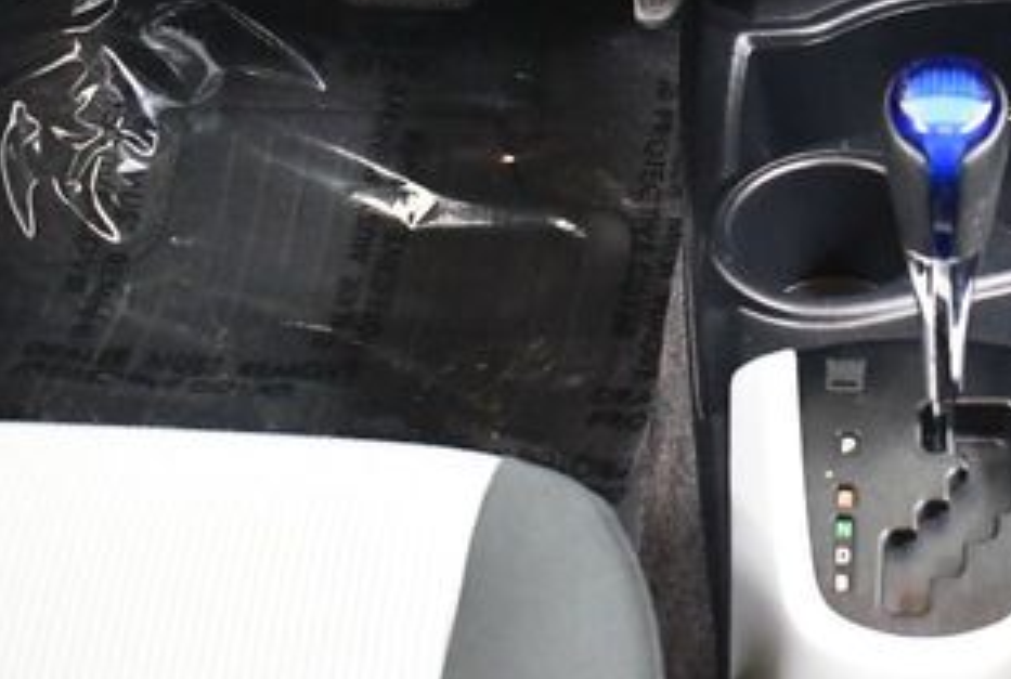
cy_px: 158
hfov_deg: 26.0
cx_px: 982
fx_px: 2083
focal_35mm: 74
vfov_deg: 18.4
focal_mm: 18
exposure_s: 1/60
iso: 6400
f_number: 3.5
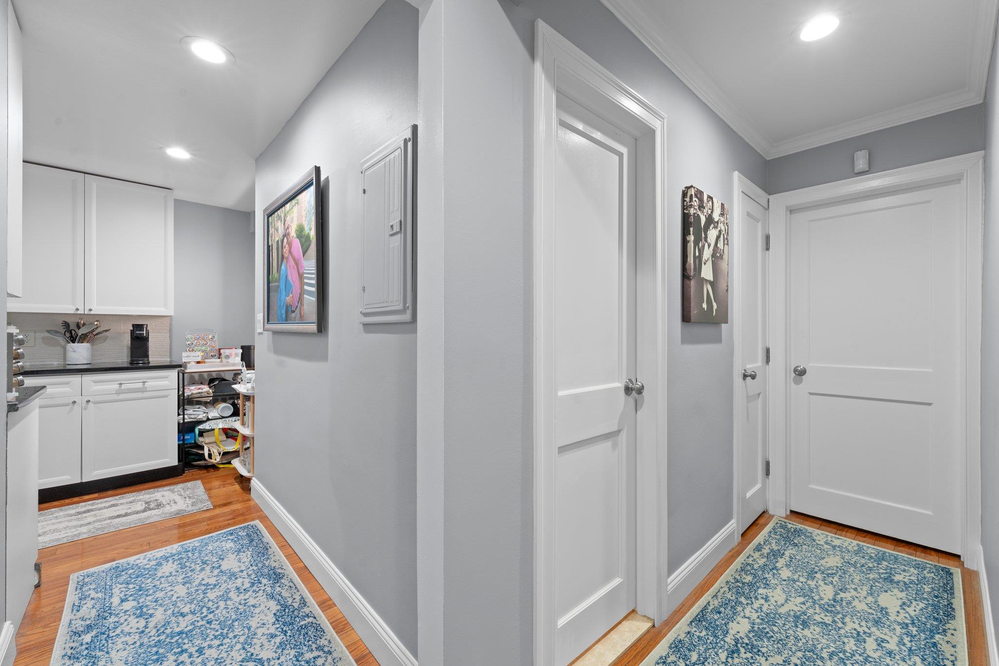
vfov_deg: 81.2
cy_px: 333
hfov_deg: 104.3
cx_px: 500
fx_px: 388
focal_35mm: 14
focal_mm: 14
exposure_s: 1/1.67
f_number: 10
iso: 400
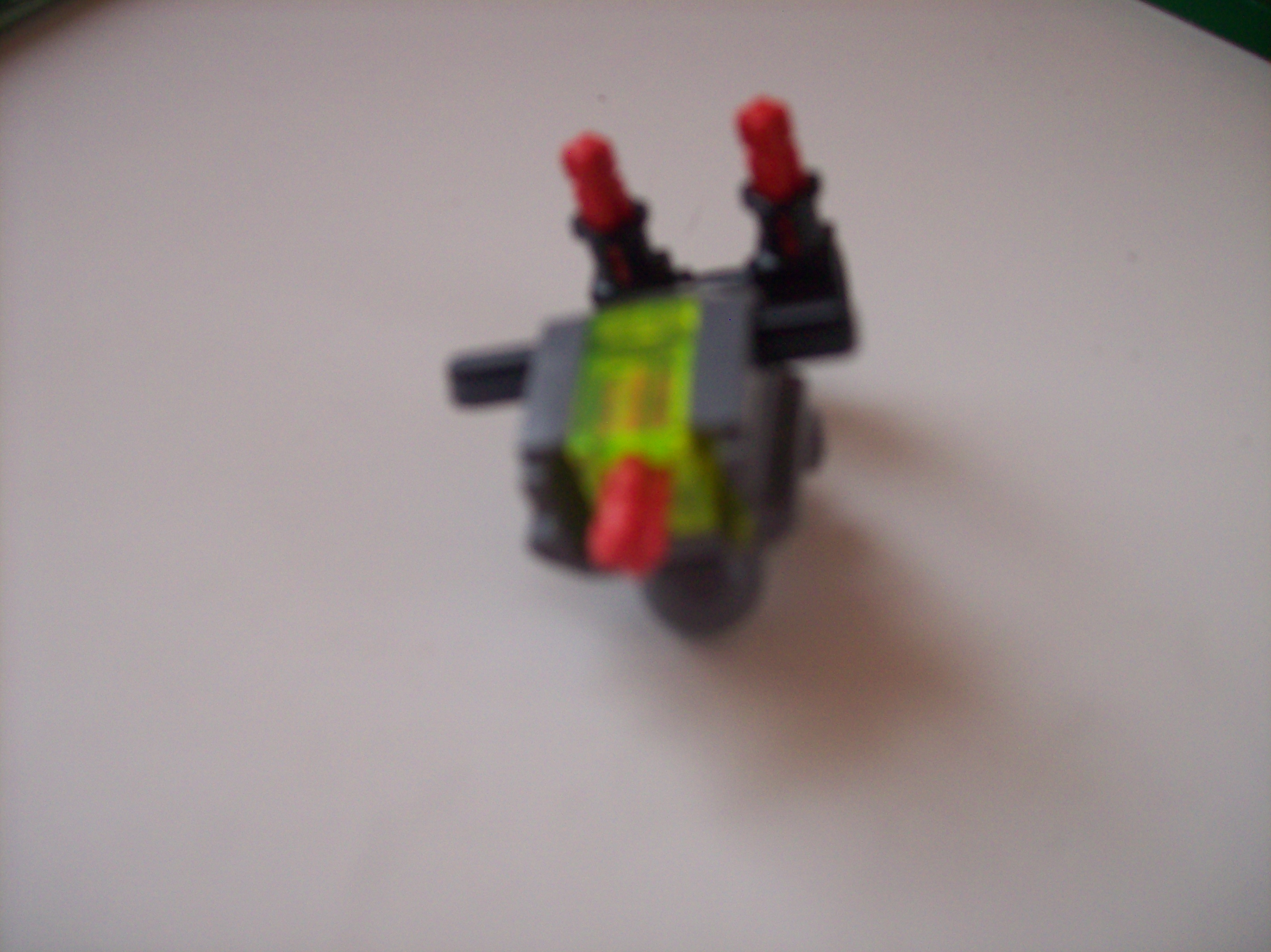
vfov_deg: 39.6
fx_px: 1321
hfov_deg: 51.4
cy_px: 476
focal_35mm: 36
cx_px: 636
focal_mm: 6
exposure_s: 1/118
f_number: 2.7
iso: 80
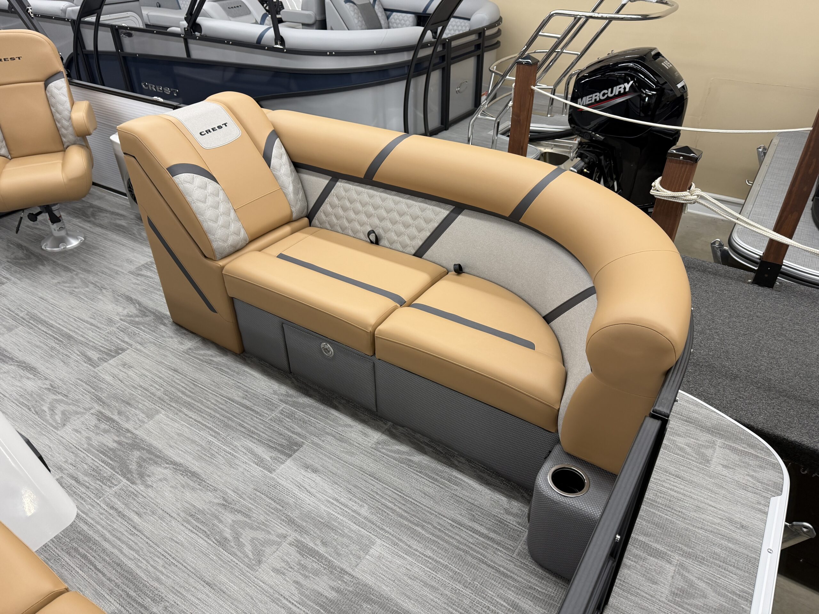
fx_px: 568
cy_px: 307
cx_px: 410
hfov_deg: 71.6
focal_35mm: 24
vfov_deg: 56.8
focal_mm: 6.76
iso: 125
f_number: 1.78
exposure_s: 1/60
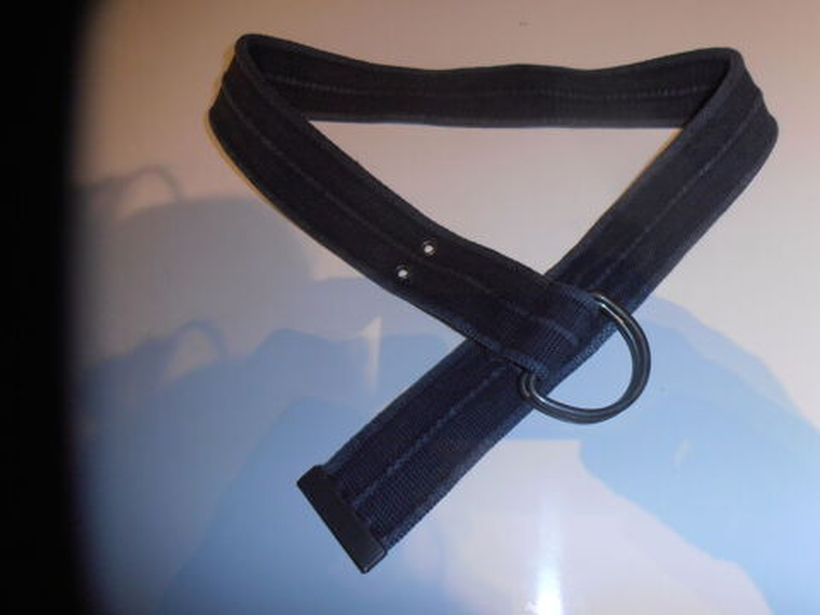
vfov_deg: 56.8
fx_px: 569
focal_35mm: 24
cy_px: 308
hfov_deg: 71.6
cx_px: 410
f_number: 3
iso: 125
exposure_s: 1/30
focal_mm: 4.2
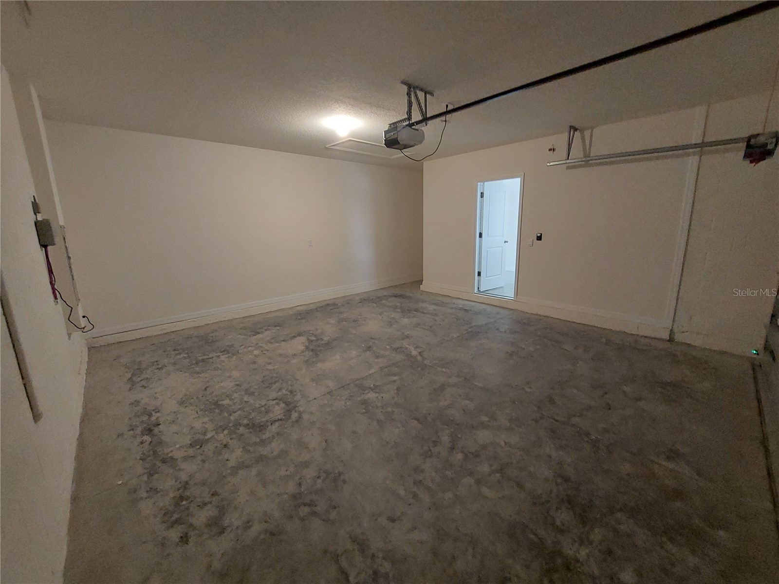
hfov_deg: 106.2
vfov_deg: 89.9
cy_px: 292
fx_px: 293
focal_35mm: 13
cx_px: 390
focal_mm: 1.74
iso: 400
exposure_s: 1/24
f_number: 2.2
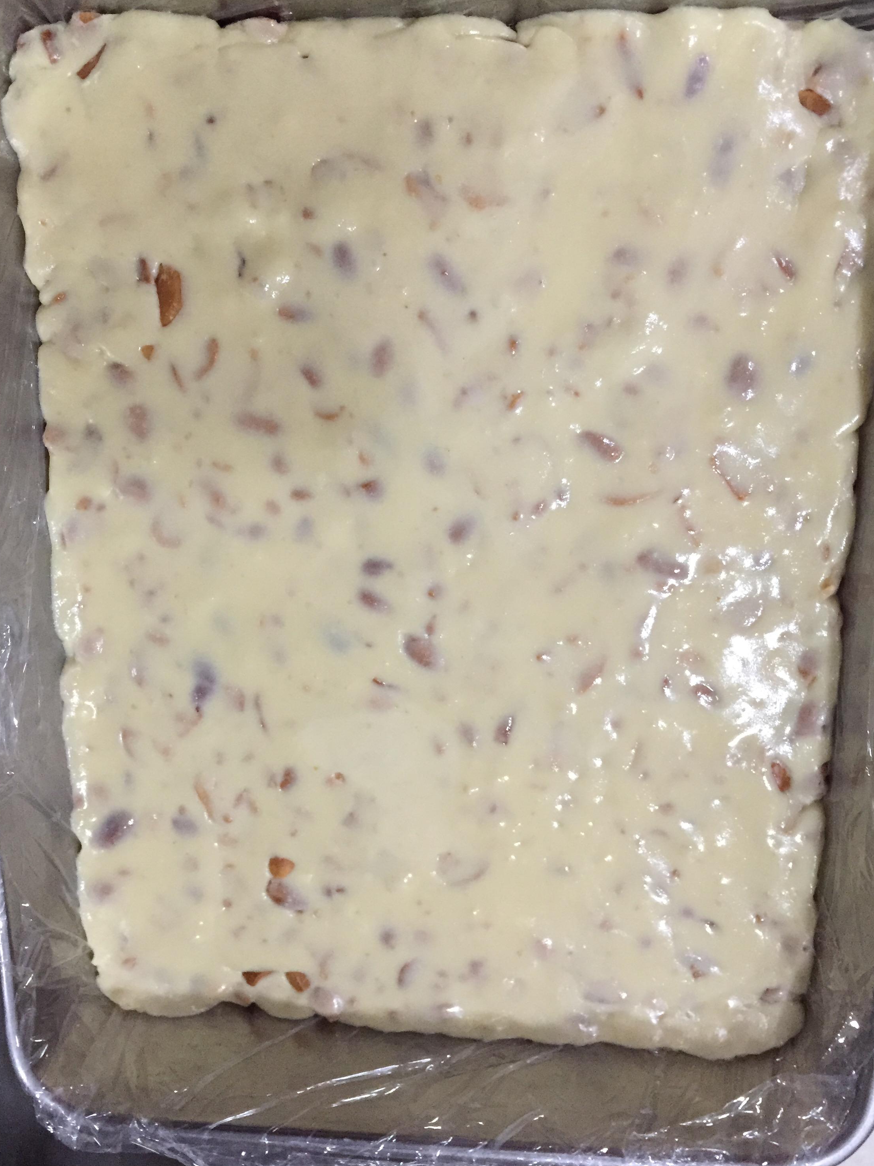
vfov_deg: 56.7
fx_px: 1077
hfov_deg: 44.2
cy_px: 534
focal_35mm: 32
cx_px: 432
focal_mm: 4.15
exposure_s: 1/33
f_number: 2.2
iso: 320
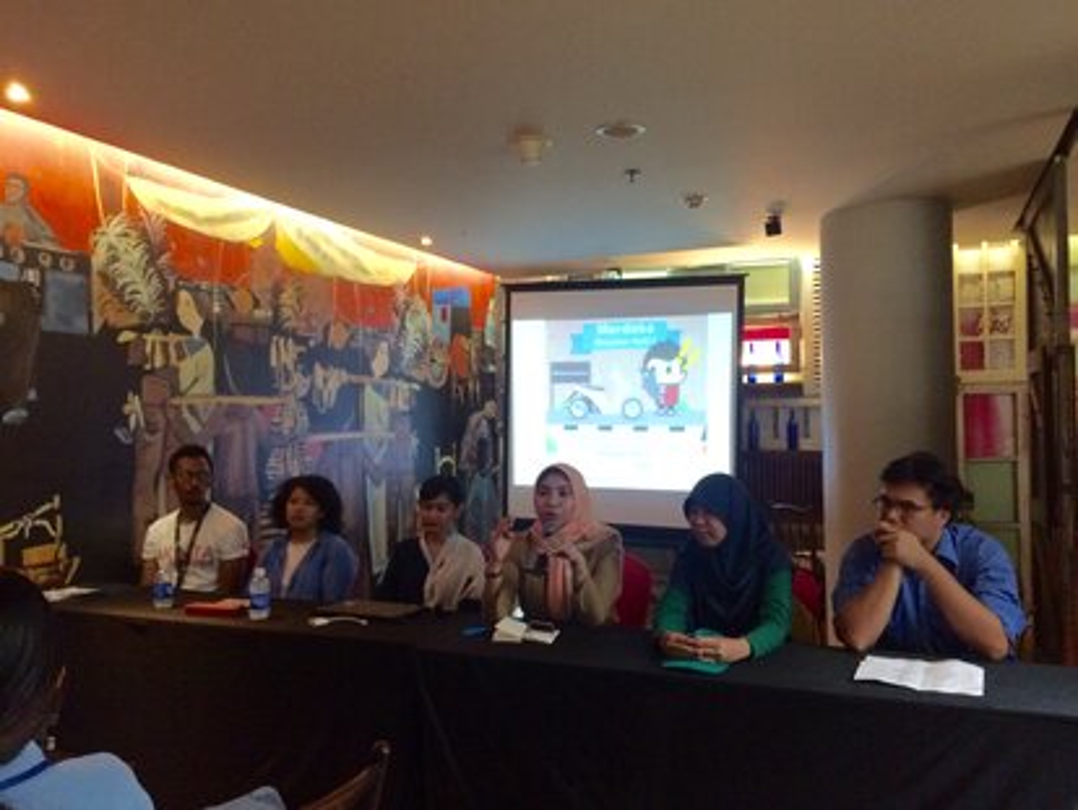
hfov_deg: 61.6
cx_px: 539
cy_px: 405
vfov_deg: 48.3
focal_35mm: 29
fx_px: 904
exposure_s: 1/25
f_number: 2.2
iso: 320
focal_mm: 4.15
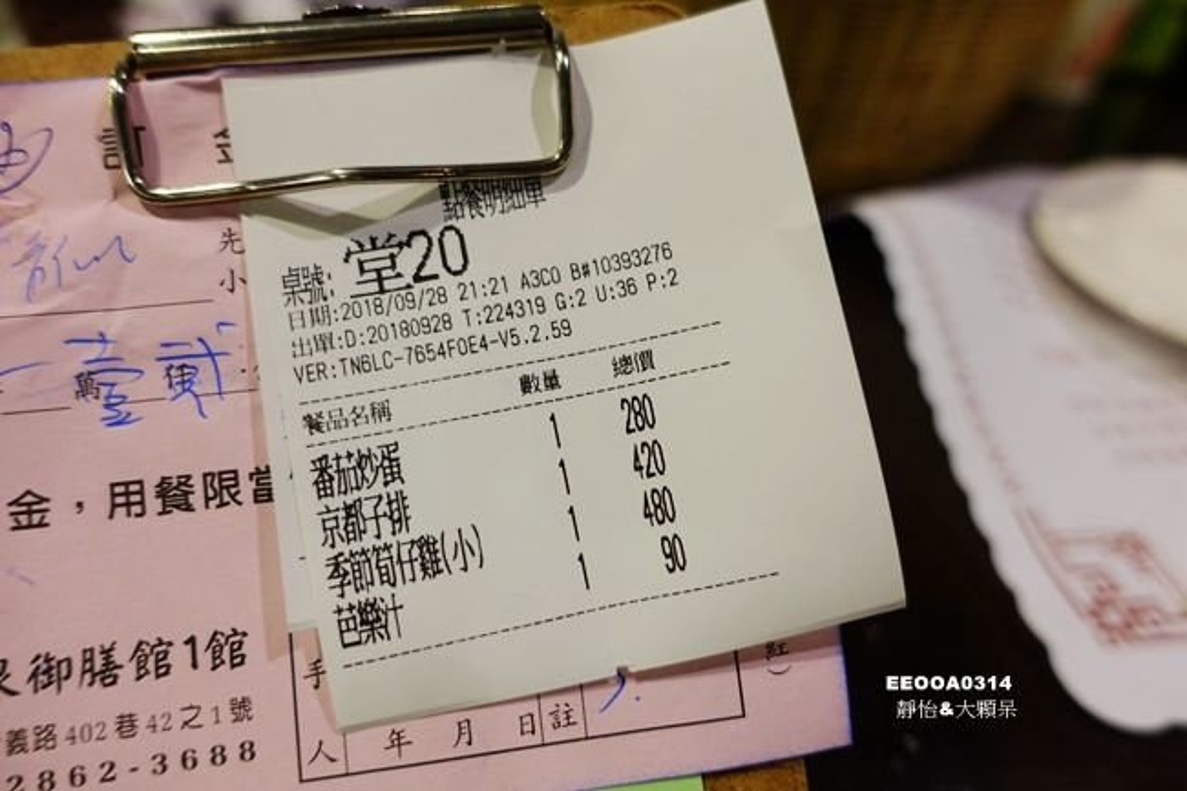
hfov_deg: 73.8
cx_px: 594
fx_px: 791
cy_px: 396
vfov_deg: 53.1
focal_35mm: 24
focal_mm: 8.8
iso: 400
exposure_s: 1/30
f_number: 1.8
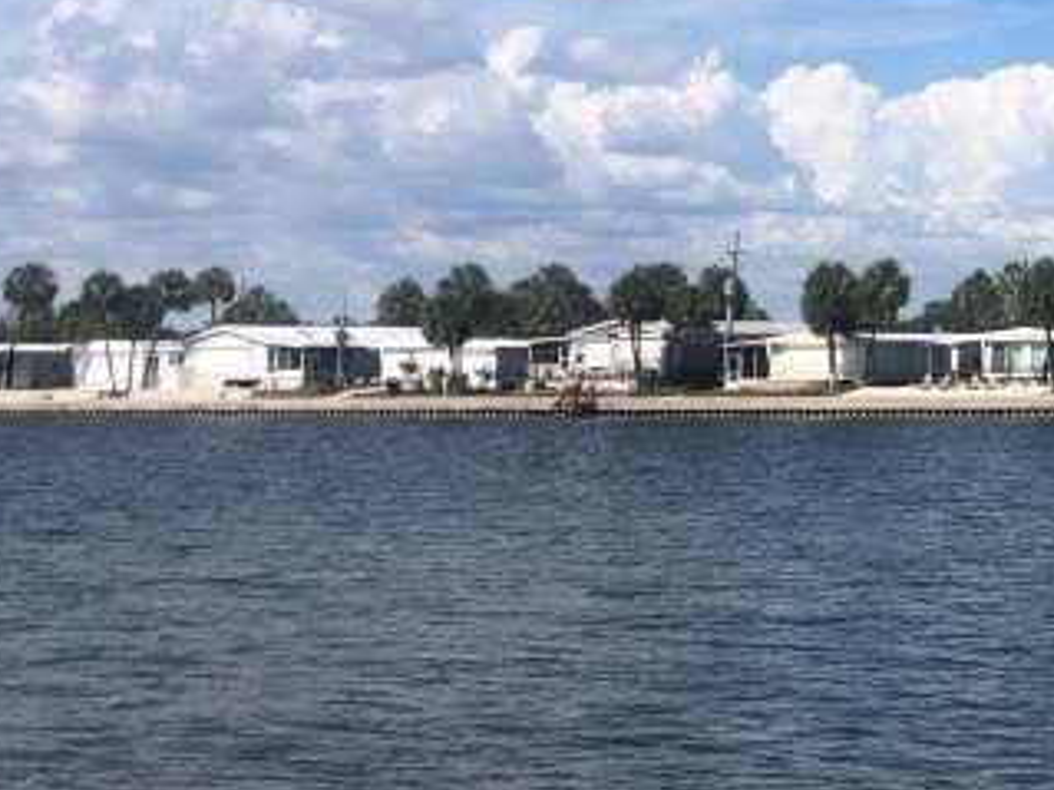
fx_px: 2739
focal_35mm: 90
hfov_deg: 19.3
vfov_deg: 16.1
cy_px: 30
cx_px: 1533
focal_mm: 3.99
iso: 25
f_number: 1.8
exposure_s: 1/3436
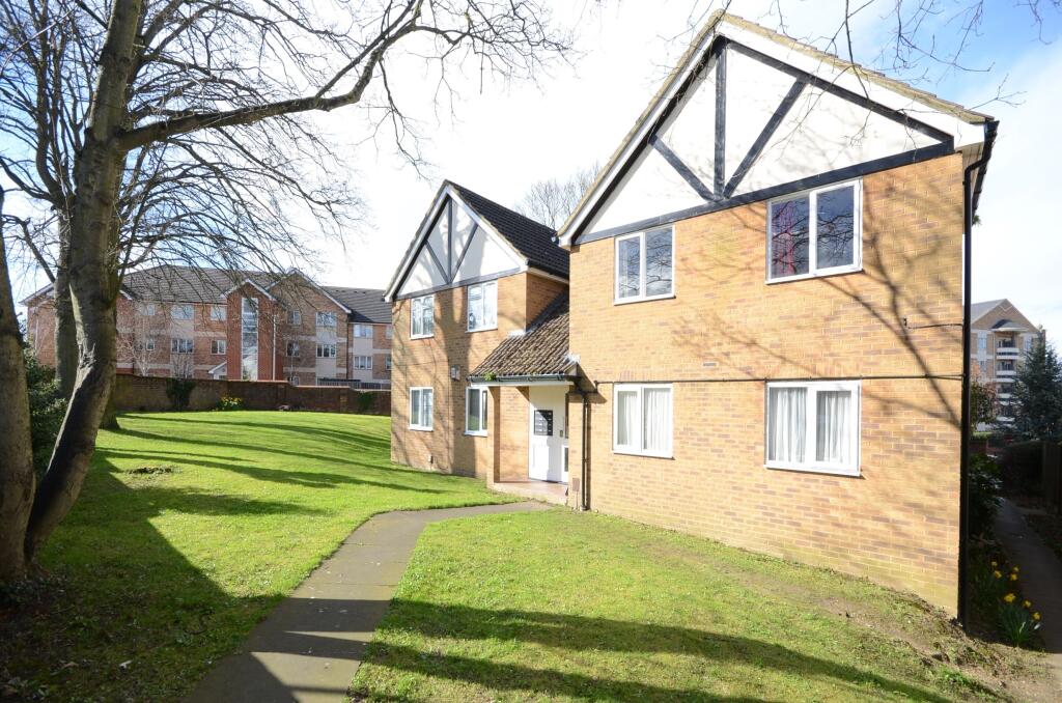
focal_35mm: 15
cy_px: 352
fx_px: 442
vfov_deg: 77.1
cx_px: 531
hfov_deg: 100.5
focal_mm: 10
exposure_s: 1/320
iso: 500
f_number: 9
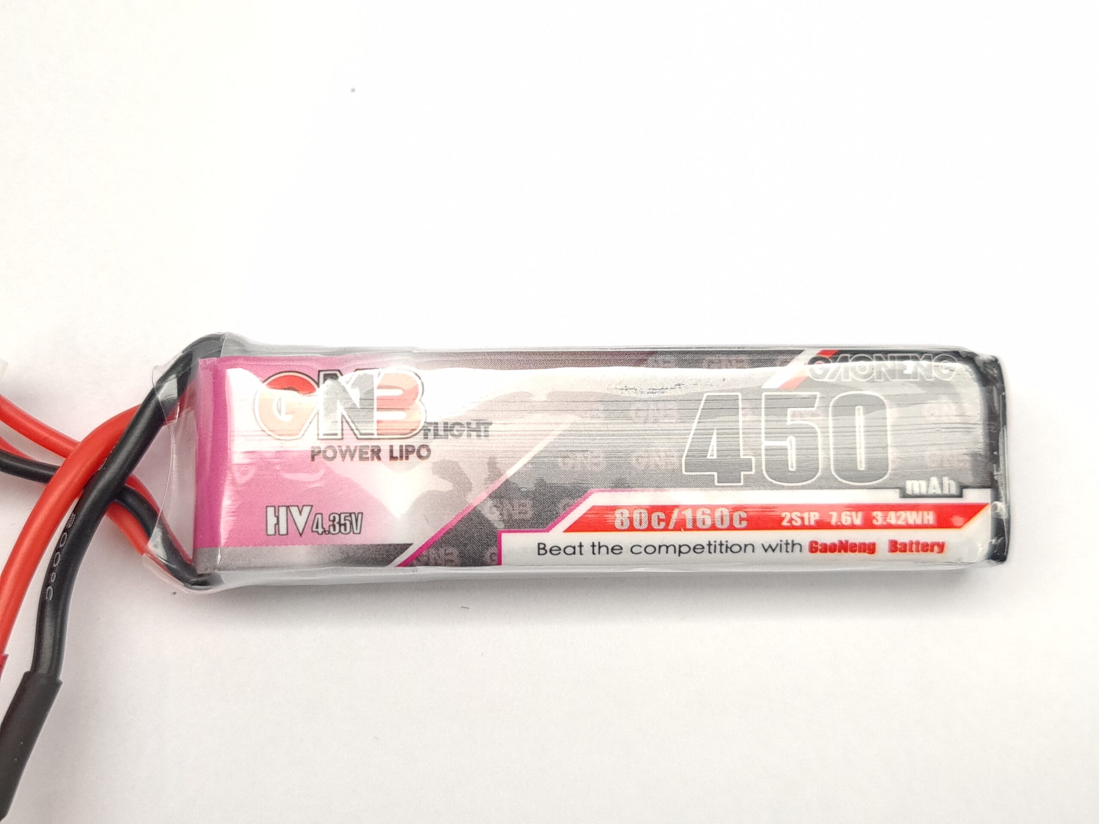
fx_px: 825
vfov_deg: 53.1
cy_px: 412
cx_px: 550
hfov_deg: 67.3
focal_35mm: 26
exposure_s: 1/90
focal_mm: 5.4
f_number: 1.8
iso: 100
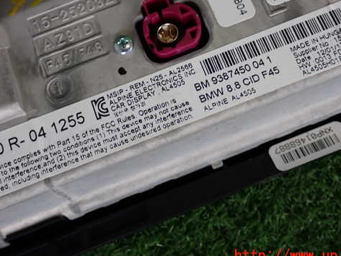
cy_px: 103
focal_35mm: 52
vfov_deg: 28.0
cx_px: 181
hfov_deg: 36.8
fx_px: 512
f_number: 2.8
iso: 200
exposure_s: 1/50
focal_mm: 7.31
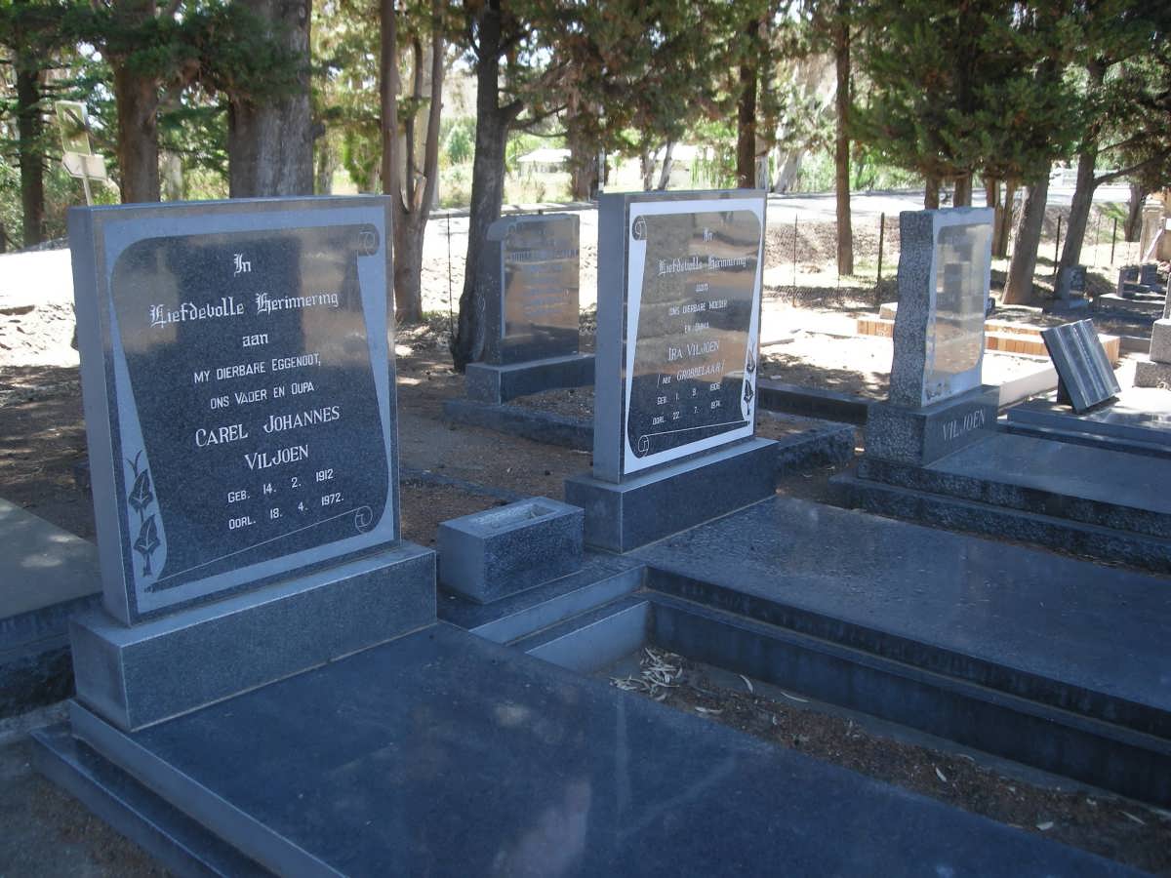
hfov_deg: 52.6
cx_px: 586
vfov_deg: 40.7
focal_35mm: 35
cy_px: 439
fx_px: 1184
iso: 50
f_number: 2.8
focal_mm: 5.7
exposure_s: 1/87.5
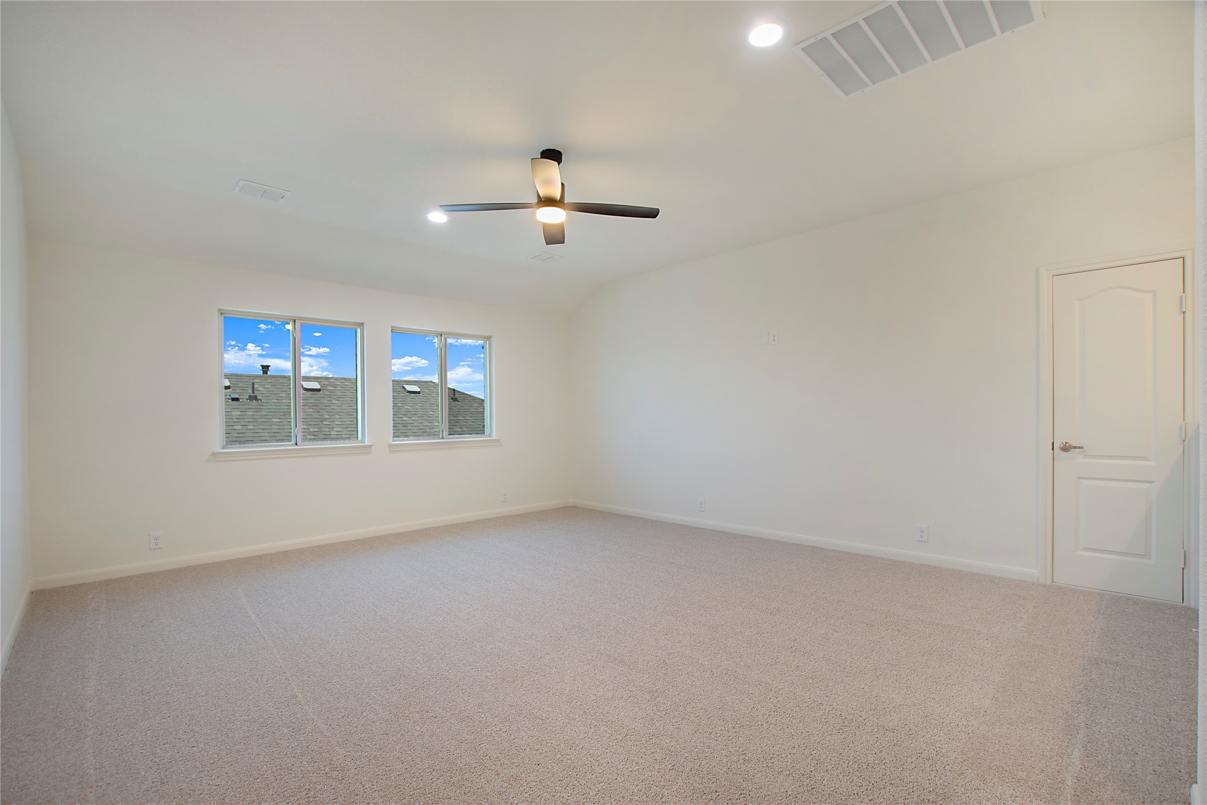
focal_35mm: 15
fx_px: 503
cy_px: 402
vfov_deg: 77.3
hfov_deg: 100.4
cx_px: 604
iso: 100
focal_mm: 10
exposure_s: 1/25
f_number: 5.6
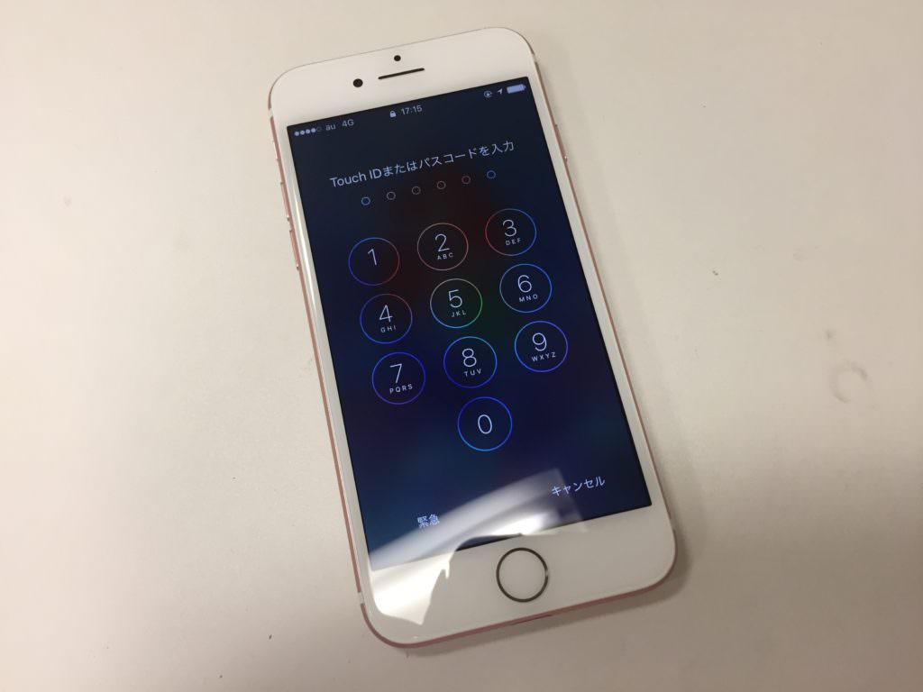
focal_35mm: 29
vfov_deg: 48.2
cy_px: 346
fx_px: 773
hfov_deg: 61.7
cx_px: 462
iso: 50
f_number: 2.2
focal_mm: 4.15
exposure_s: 1/33
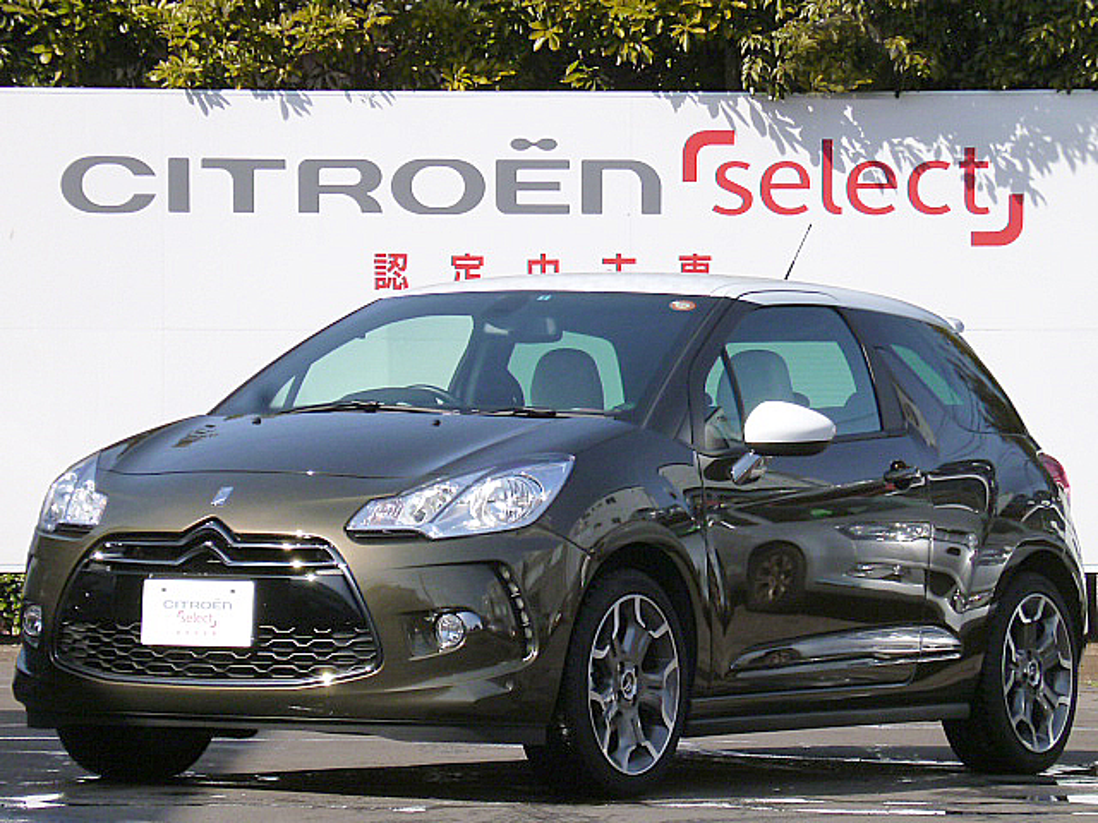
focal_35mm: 189
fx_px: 5995
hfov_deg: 10.5
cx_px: 549
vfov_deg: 7.9
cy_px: 412
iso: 160
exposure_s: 1/250
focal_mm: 21.5
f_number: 6.4
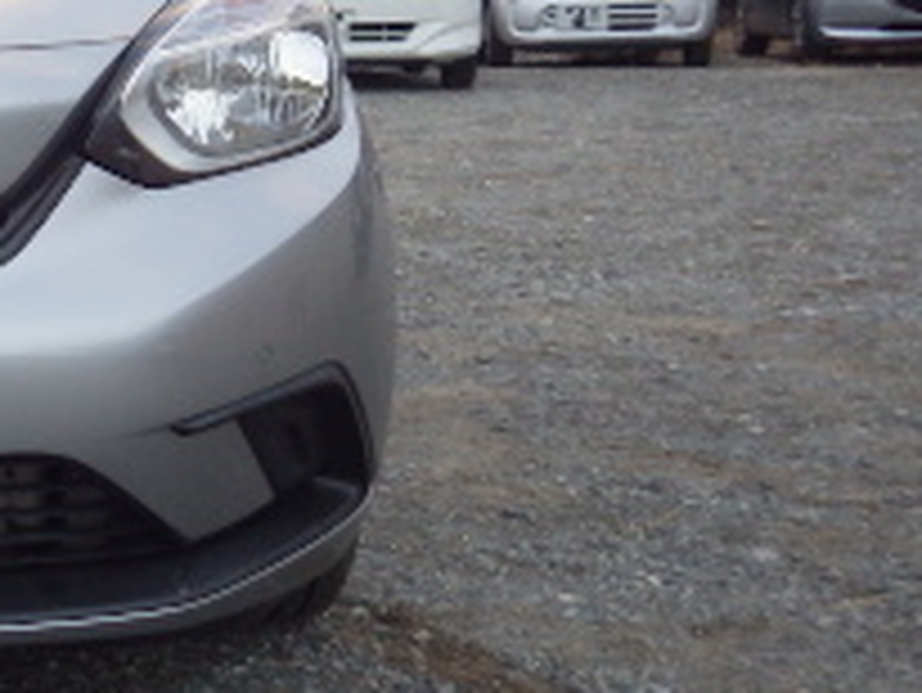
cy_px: 207
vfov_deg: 18.8
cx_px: -405
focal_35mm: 78
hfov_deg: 21.5
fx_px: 2079
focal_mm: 4.5
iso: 250
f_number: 2
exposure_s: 1/320
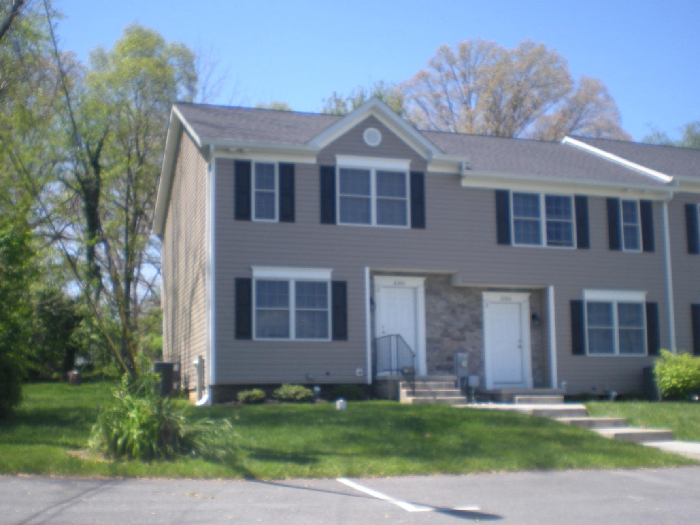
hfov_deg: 42.1
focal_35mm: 45
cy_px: 283
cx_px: 328
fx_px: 910
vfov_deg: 32.2
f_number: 4.6
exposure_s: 1/230
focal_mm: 6.3
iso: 64
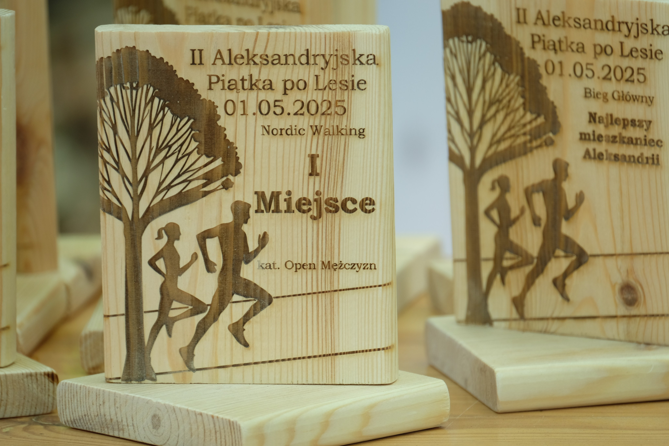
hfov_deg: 3.4
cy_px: 223
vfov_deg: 2.3
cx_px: 334
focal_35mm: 600
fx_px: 11150
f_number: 5.6
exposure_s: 1/60
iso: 200
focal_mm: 400
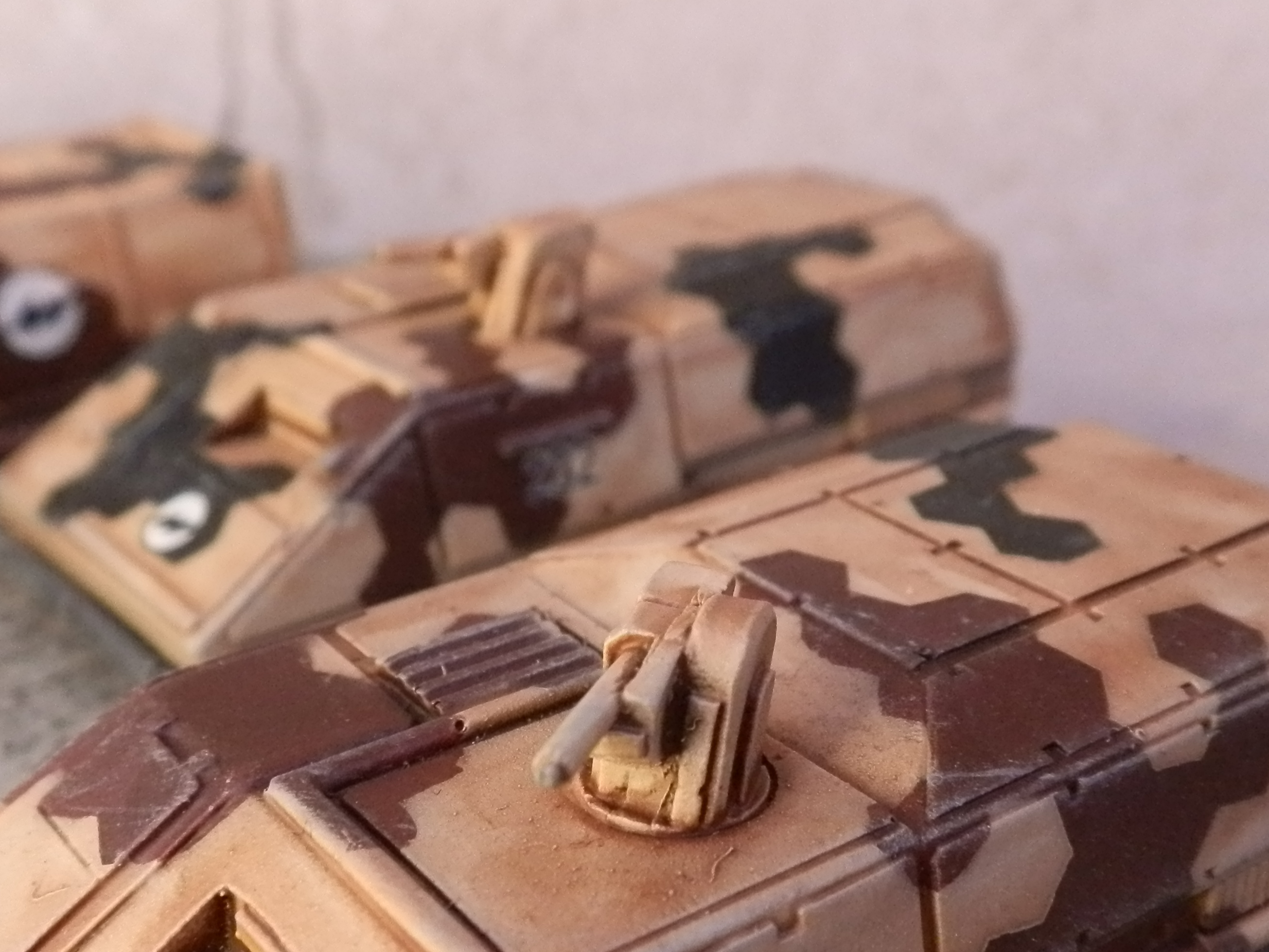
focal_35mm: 46
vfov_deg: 31.3
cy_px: 631
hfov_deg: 41.2
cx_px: 567
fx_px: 1686
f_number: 3.1
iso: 400
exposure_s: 1/100
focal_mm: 5
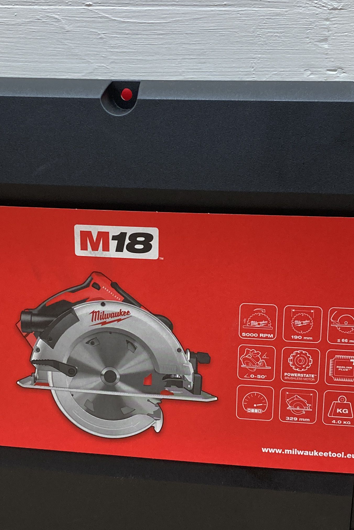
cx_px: 136
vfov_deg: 34.5
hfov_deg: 23.3
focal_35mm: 58
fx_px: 855
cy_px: 288
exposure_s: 1/60
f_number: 1.8
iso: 100
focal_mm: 3.99
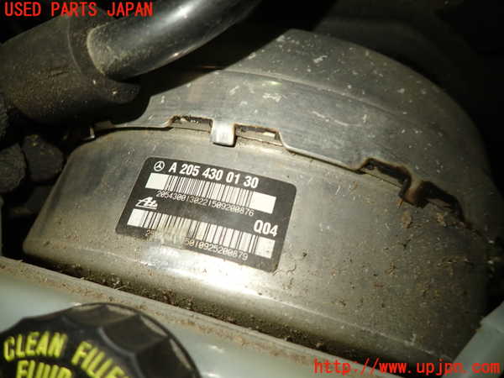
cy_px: 189
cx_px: 252
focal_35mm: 25
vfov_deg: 54.9
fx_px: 364
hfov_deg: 69.4
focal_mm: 4.5
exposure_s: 1/50
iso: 200
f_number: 2
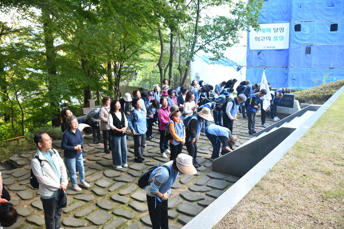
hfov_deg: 67.4
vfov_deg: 47.9
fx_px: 258
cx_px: 172
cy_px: 114
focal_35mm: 27
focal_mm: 18
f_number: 4
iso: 1000
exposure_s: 1/60
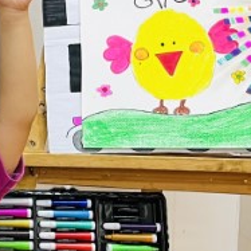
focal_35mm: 105
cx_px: -283
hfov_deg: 13.6
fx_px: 861
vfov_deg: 16.6
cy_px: 121
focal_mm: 5.1
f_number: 1.6
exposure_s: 1/50
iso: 80
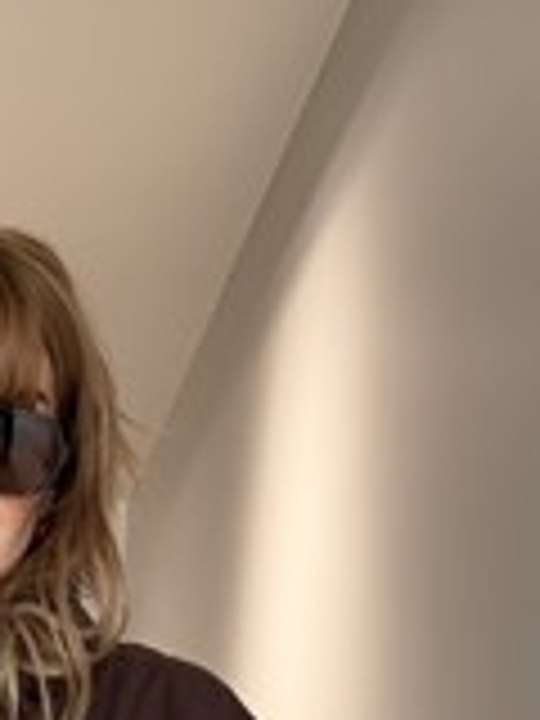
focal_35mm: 80
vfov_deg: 20.5
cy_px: 1114
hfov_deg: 17.5
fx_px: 1664
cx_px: -117
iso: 500
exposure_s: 1/60
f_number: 1.78
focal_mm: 6.76
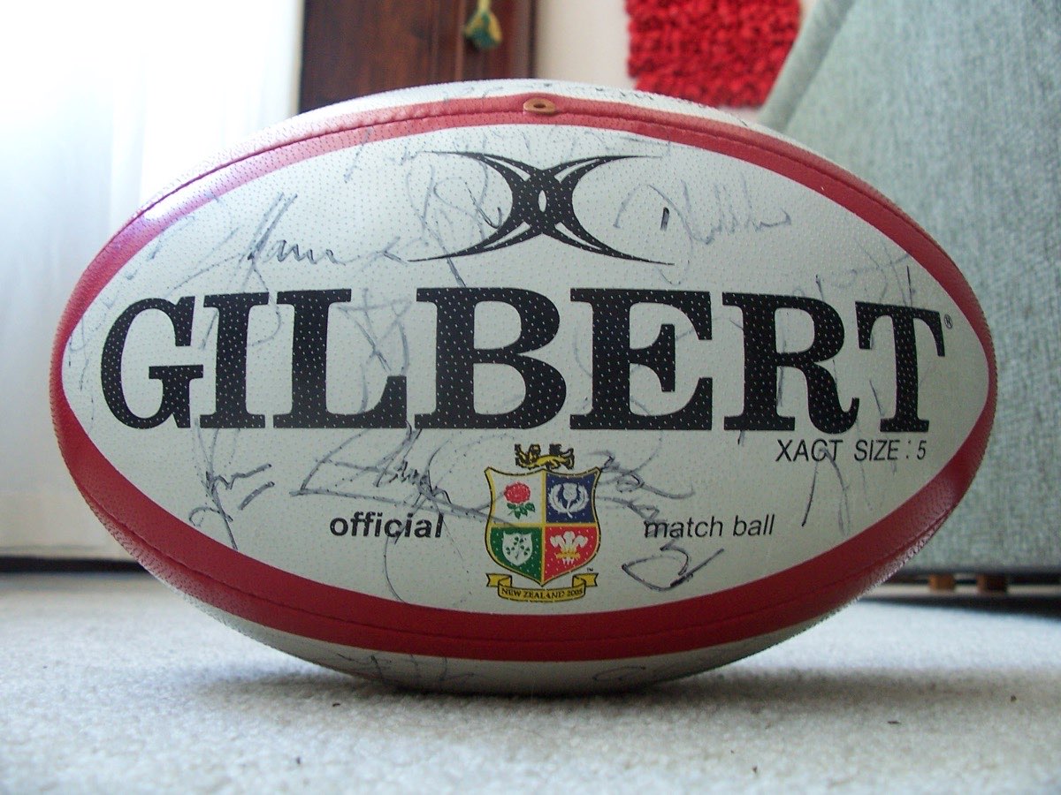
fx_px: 1073
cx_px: 530
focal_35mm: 35
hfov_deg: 52.6
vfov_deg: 40.7
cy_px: 398
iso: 140
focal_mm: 6
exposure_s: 1/8
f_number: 2.8
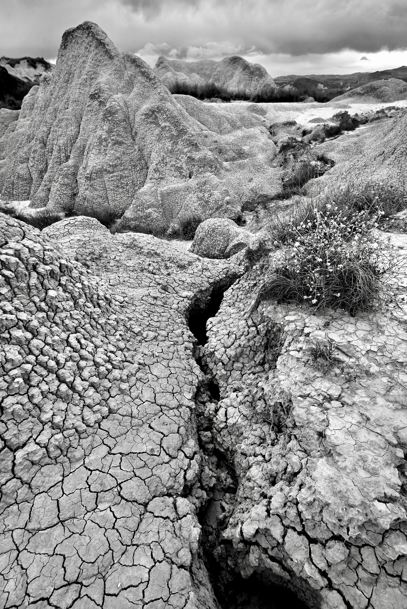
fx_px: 288
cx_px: 204
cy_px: 304
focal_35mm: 17
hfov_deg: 70.5
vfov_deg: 93.3
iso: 50
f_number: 9.5
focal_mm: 17
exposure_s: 1/6
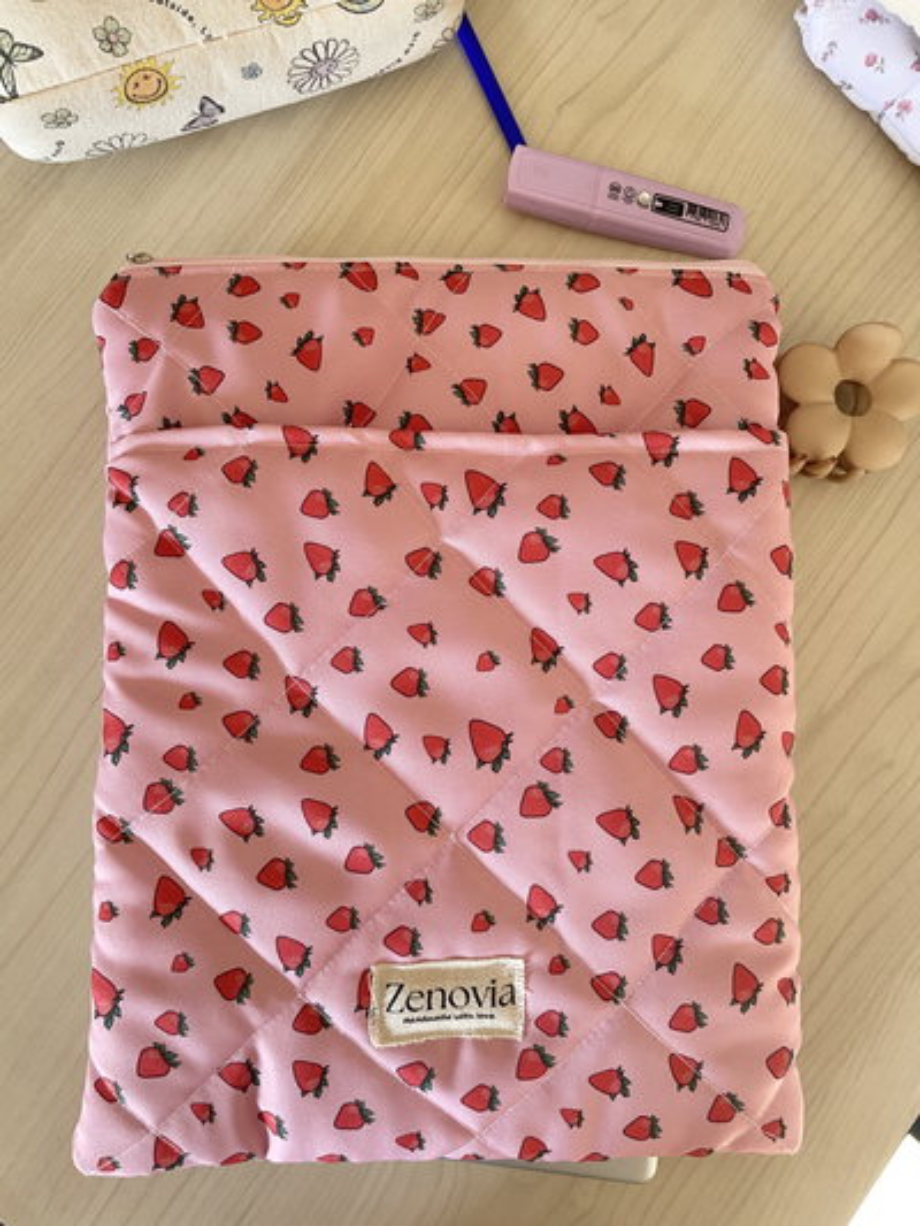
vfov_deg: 67.3
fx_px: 921
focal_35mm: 26
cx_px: 460
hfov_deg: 53.1
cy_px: 613
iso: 64
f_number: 1.6
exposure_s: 1/121
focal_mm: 4.2
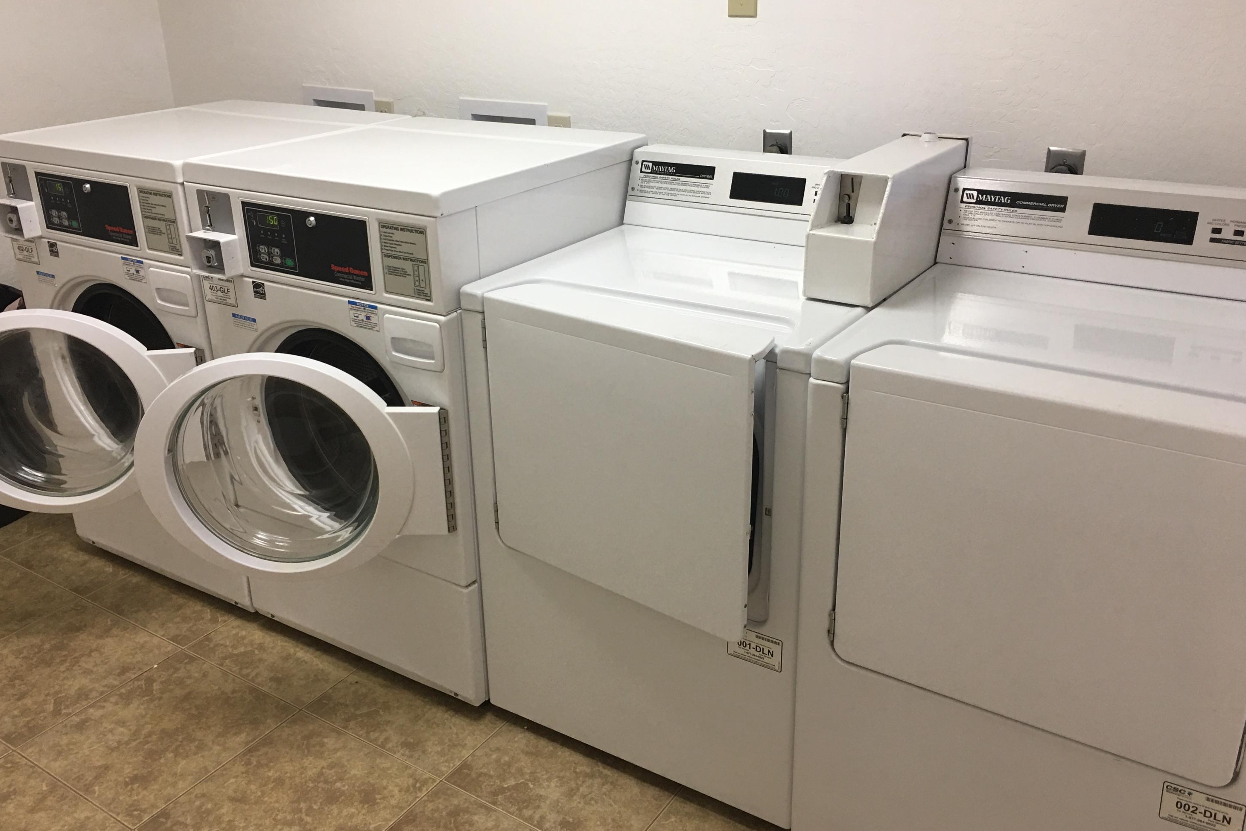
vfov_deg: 42.3
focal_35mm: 31
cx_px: 615
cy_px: 395
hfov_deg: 60.3
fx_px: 1073
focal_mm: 4.15
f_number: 2.2
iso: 40
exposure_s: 1/30
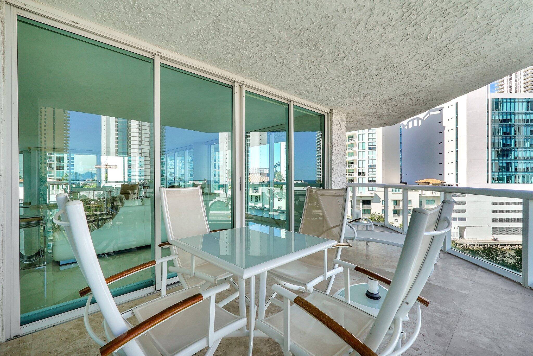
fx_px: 244
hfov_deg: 94.9
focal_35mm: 16
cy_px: 178
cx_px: 266
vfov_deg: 72.1
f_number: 13
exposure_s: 1/400
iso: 640
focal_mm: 16.5
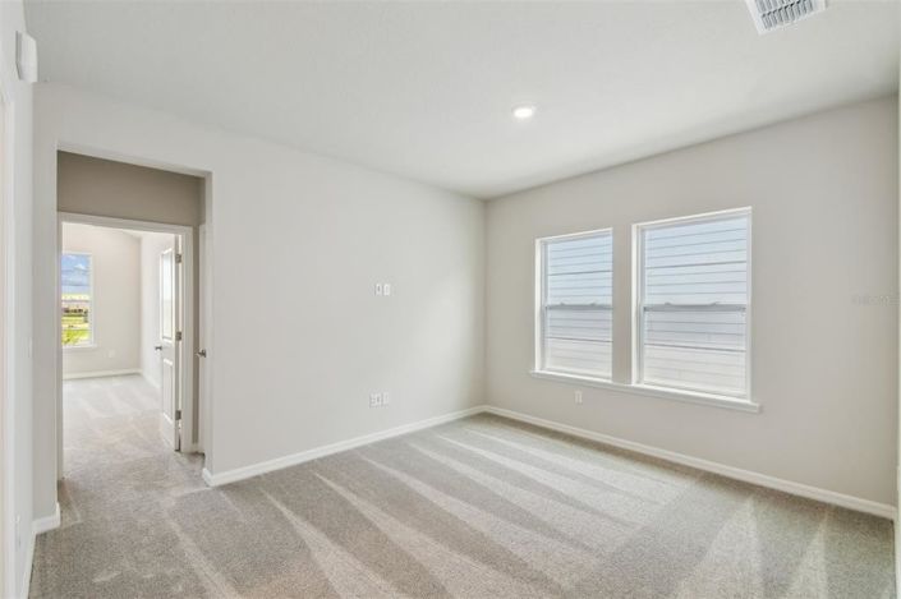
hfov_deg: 100.4
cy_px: 300
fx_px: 375
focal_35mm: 15
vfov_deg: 77.2
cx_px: 450
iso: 100
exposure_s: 1/30
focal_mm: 10
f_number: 7.1
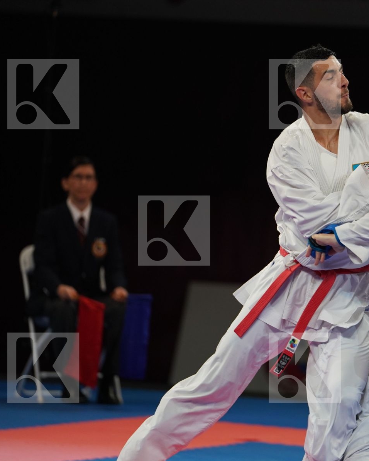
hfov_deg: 5.9
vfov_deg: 7.4
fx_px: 3590
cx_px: 305
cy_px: 231
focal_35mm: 263
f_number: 2.8
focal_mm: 186
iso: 1250
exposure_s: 1/1000
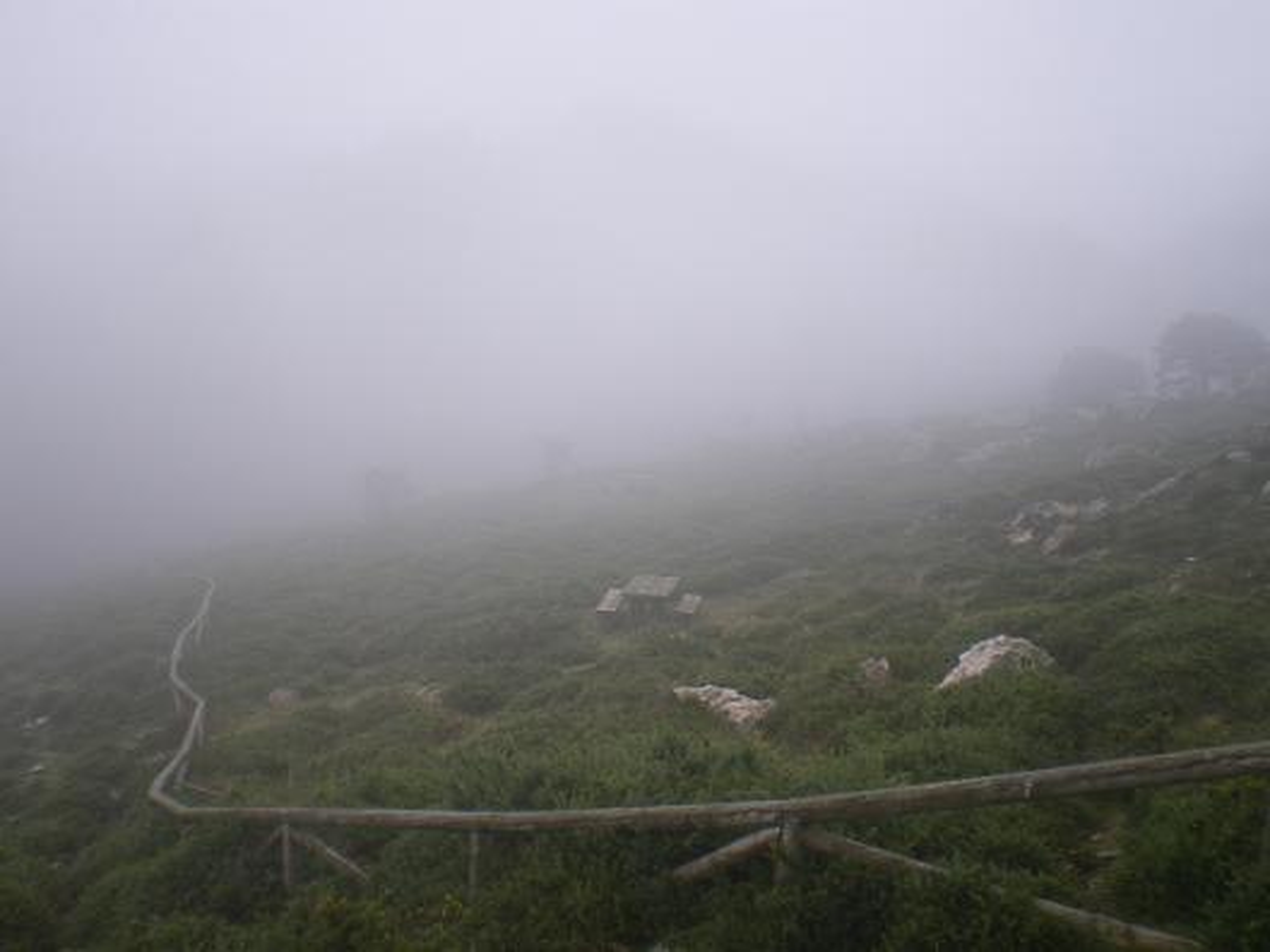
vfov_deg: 37.7
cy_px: 476
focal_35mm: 38
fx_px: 1394
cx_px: 635
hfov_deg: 49.0
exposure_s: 1/160
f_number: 4.6
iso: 64
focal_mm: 6.3
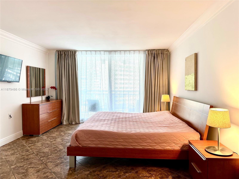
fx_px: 166
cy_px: 90
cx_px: 120
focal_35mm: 24
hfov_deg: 71.6
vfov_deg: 56.8
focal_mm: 6.86
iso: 64
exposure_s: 1/136
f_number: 1.78
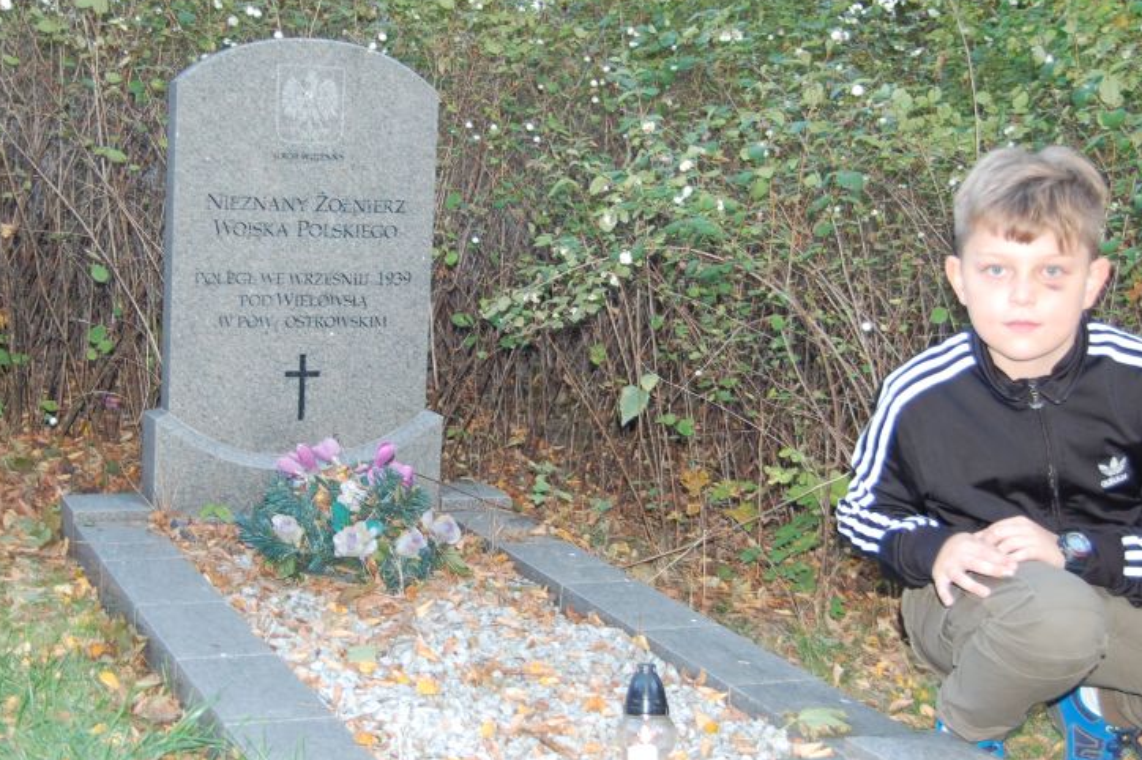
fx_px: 1839
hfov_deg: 34.4
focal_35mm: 58
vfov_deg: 23.4
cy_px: 379
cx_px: 454
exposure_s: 1/60
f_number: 4.2
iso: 400
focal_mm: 28
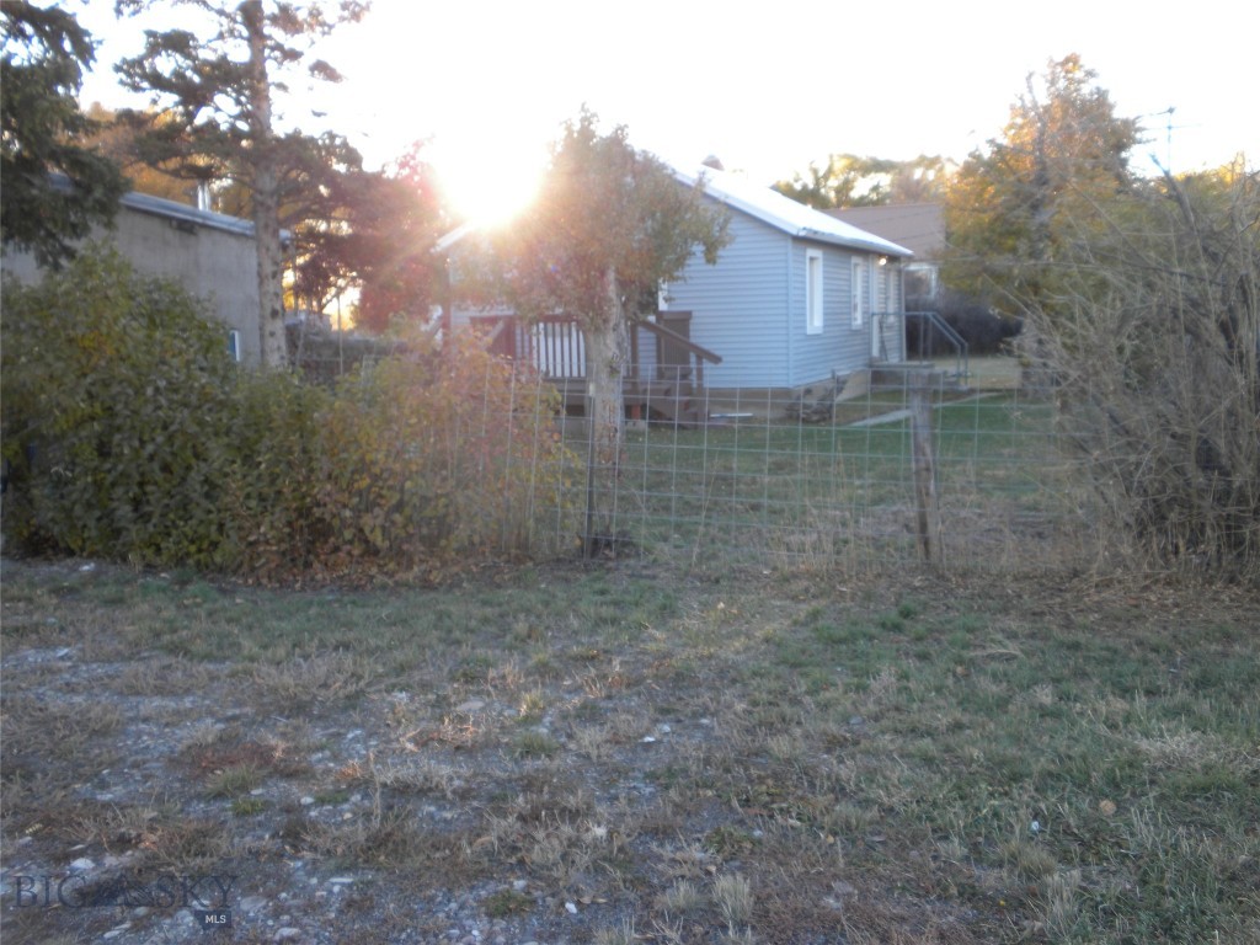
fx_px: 1347
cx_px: 630
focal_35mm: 37
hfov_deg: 50.1
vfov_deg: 38.7
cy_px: 472
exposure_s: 1/52.3
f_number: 3.5
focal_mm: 6.6
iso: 65
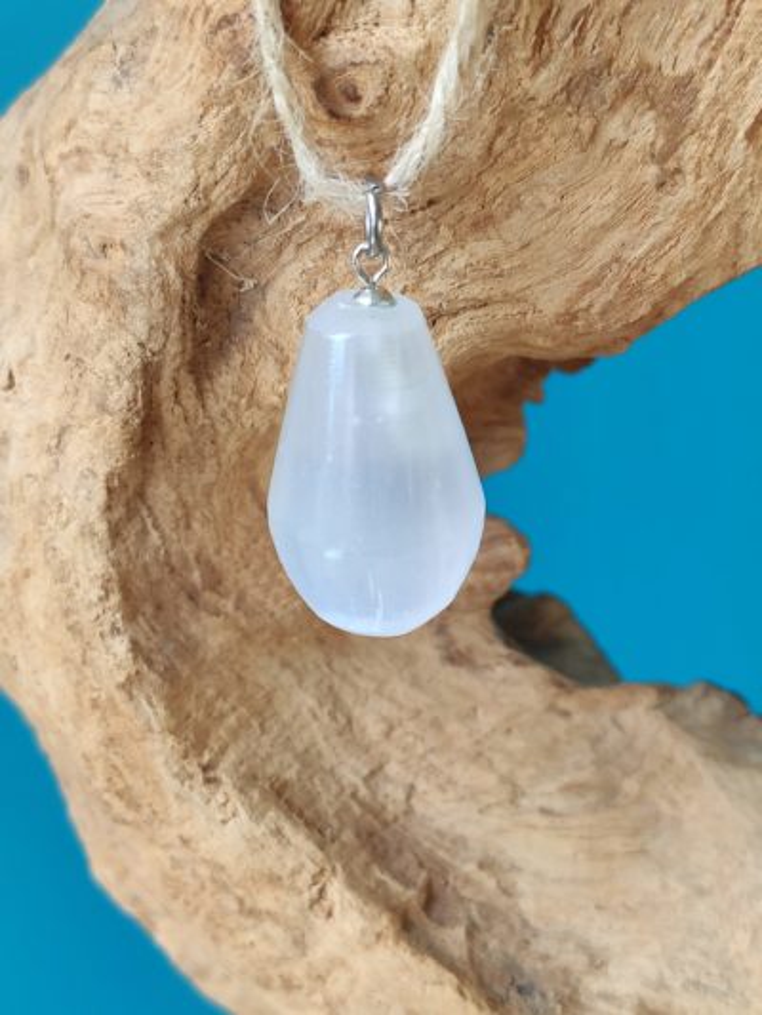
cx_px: 381
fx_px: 763
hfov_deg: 53.1
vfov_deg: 67.3
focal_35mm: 26
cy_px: 508
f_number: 1.75
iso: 177
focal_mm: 4.77
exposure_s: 1/100
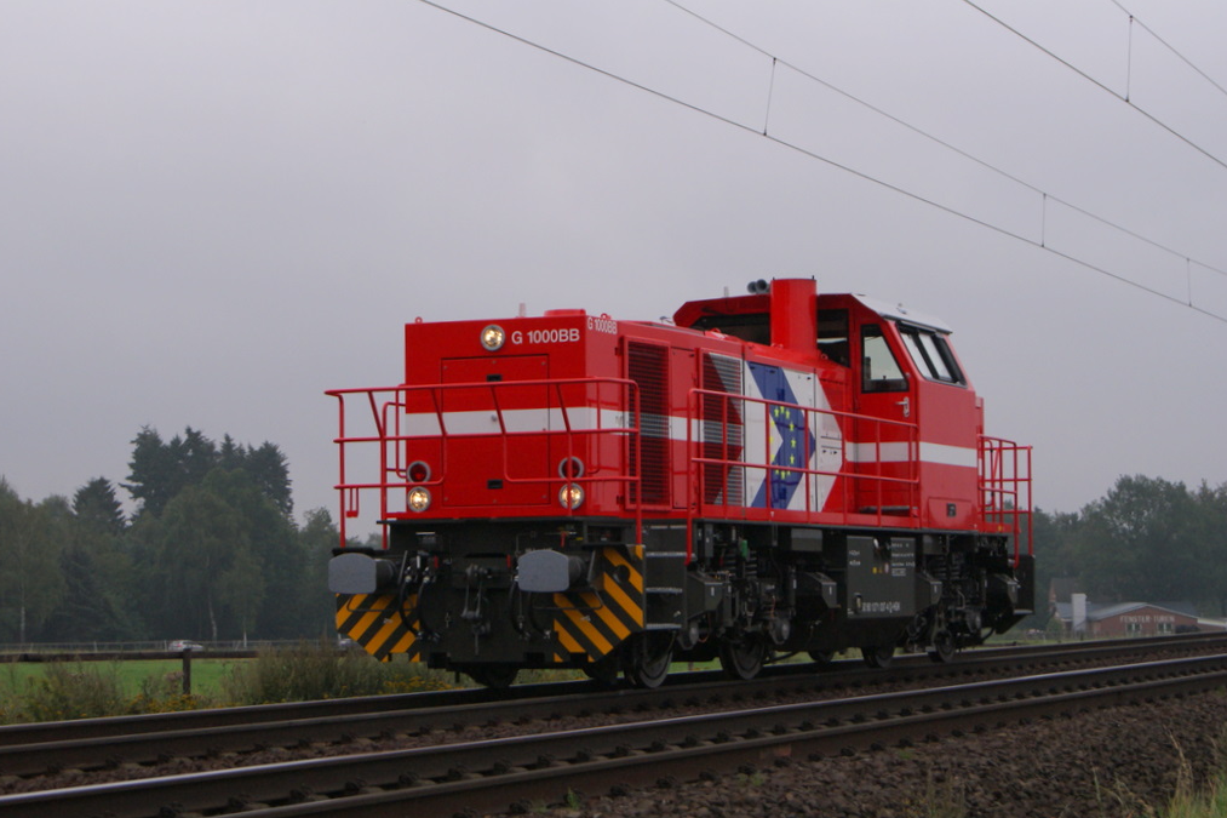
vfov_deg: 16.4
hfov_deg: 24.3
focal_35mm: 84
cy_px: 413
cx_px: 609
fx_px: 2846
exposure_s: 1/1000
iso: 400
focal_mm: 55
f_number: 9
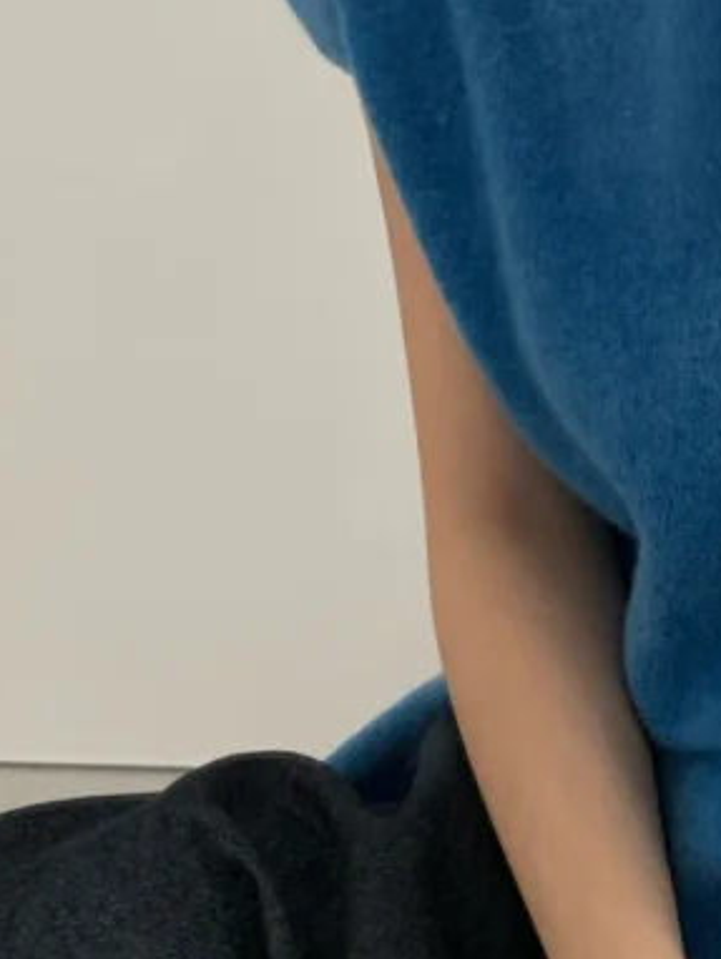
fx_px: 2719
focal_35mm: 98
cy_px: 78
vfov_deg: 19.6
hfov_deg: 14.8
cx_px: 769
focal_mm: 4.25
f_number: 1.8
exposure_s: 1/60
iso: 200
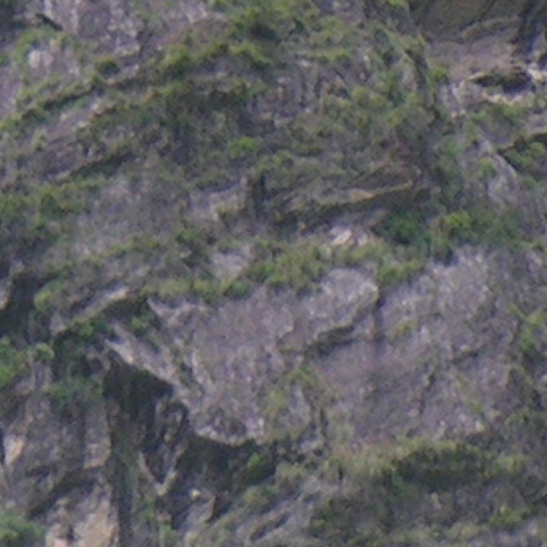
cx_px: -171
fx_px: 4684
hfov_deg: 6.6
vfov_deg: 5.8
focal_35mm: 262
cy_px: 2056
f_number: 3.5
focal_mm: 5
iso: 50
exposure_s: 1/200
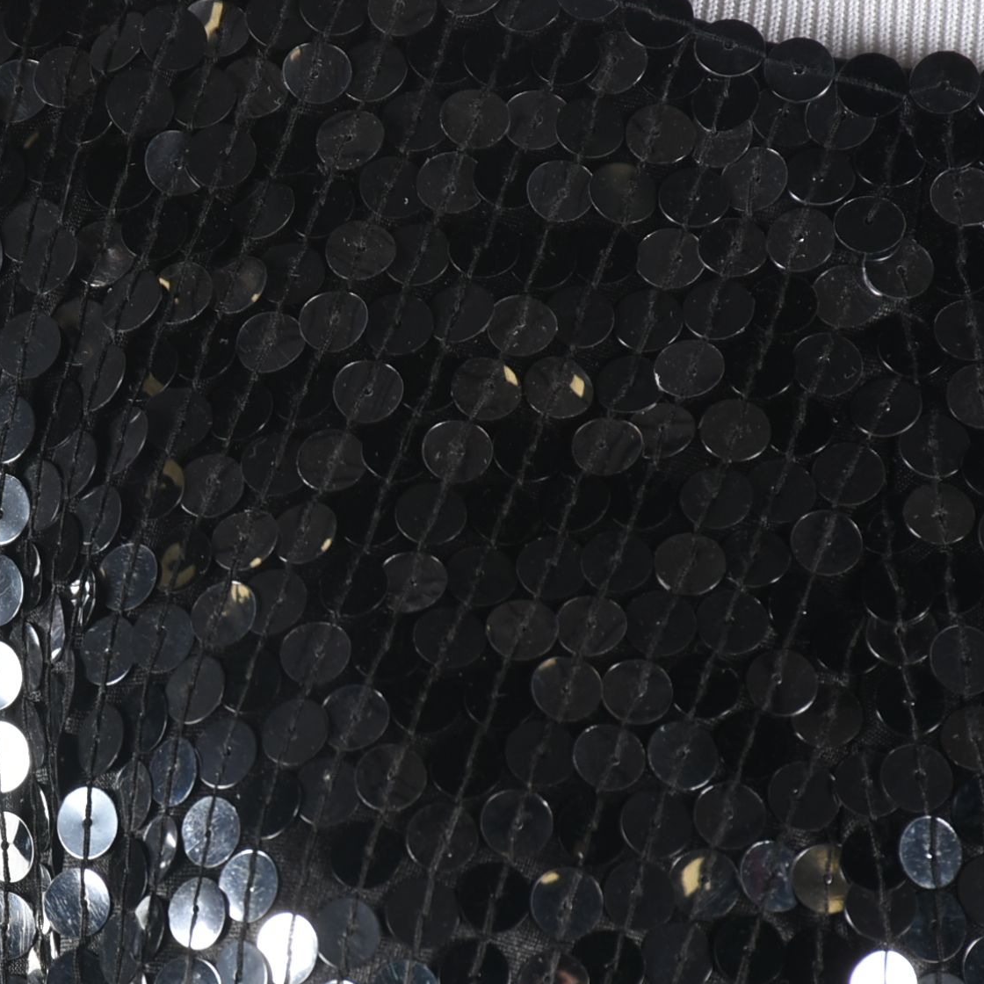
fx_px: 15341
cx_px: 86
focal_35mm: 477
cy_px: 703
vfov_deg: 3.7
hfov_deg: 3.7
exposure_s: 1/125
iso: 200
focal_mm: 140
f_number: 10
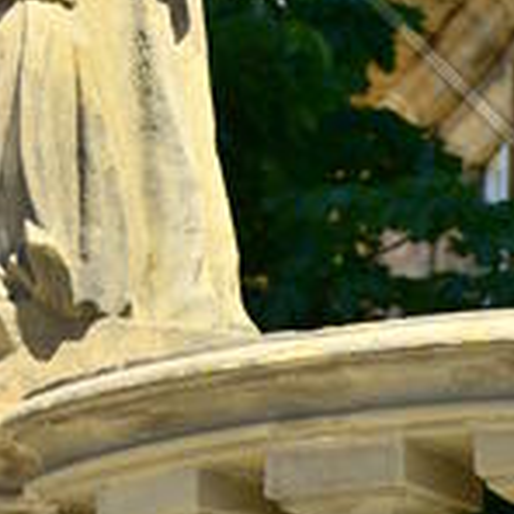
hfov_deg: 3.3
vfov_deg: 3.3
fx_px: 8797
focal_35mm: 524
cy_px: -351
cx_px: 23
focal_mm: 105
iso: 100
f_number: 5.6
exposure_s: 1/250
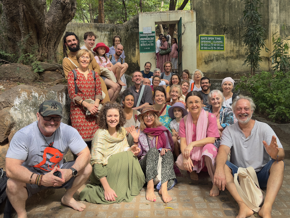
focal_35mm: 24
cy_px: 109
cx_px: 145
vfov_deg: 56.8
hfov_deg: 71.6
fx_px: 201
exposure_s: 1/247
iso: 80
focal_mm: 6.86
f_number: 1.78
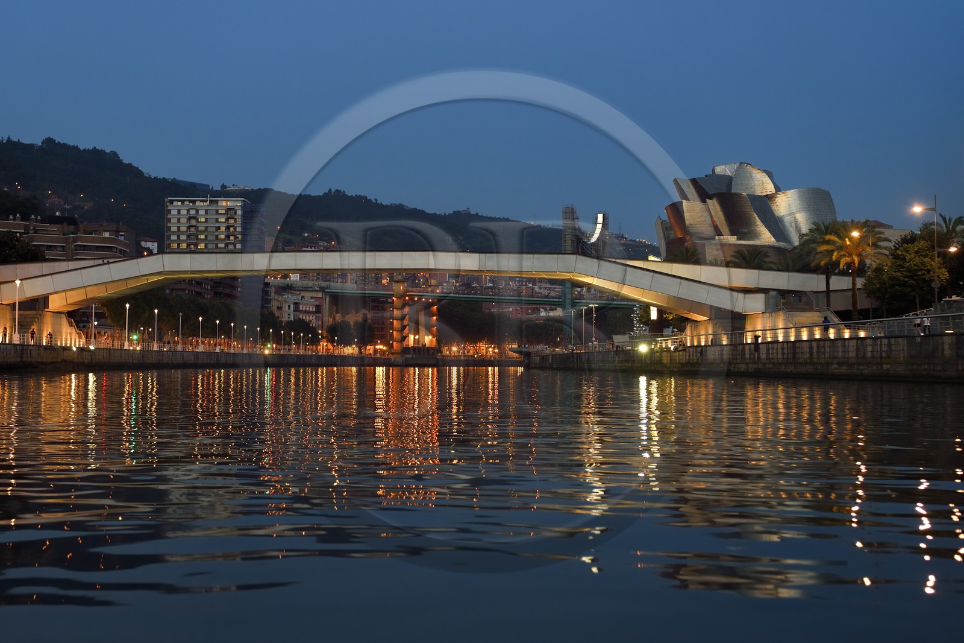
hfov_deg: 39.6
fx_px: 1339
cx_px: 482
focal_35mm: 50
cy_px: 322
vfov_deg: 27.0
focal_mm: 50
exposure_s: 1/50
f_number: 4
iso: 1250
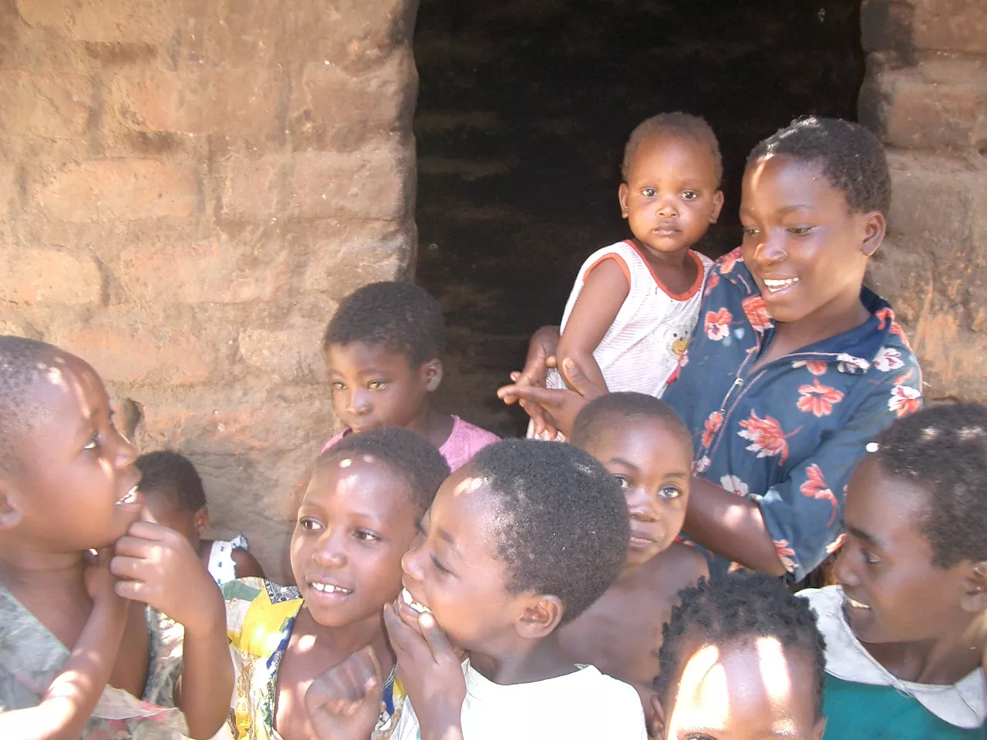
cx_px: 494
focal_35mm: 35
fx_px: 998
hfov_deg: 52.6
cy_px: 370
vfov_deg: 40.7
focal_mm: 5.8
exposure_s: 1/50
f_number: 2.6
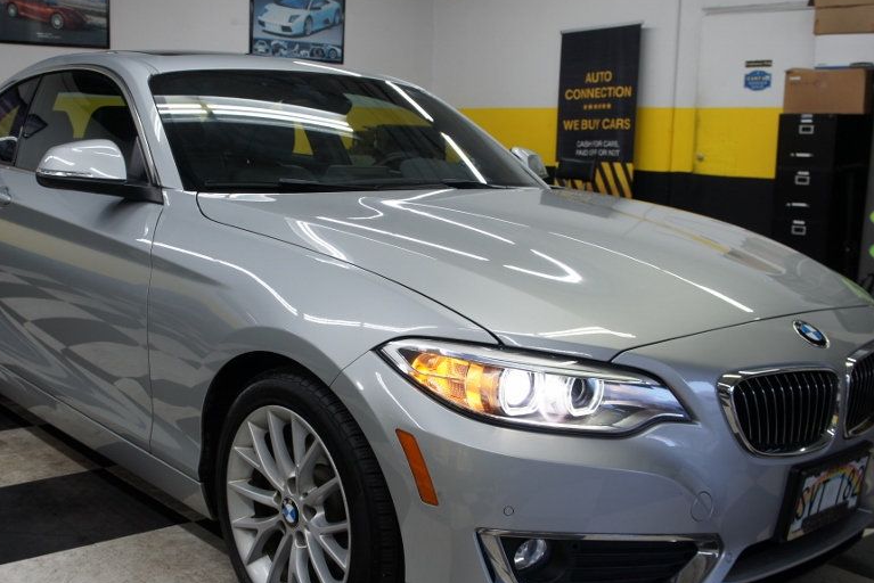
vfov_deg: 33.4
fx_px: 971
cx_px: 383
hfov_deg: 48.3
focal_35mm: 40
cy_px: 318
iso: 200
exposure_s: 1/40
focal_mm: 20
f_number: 4.5
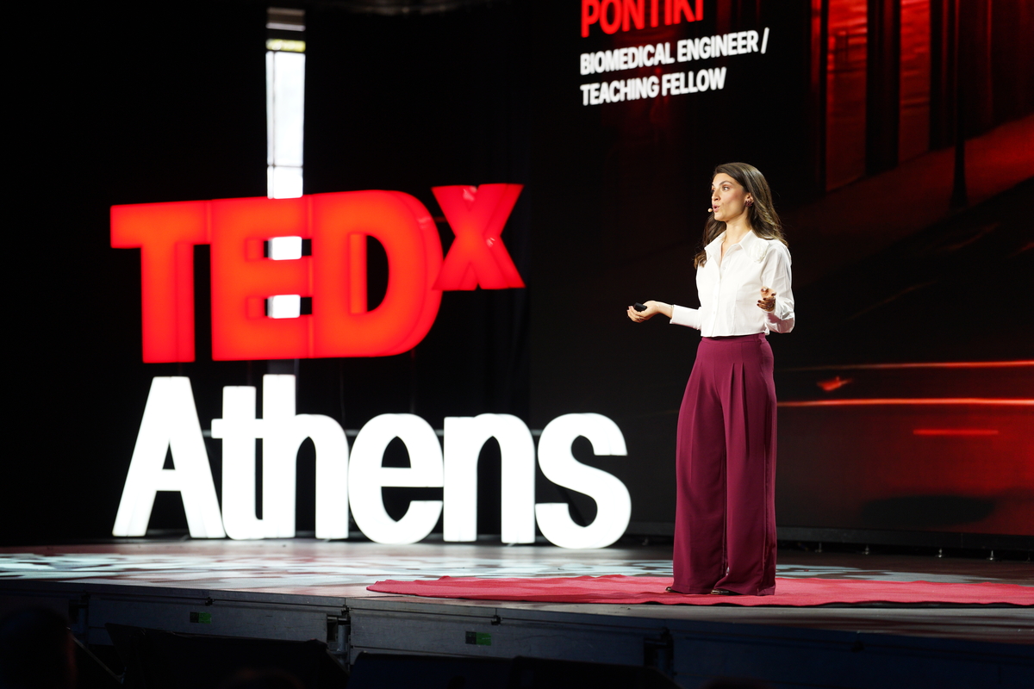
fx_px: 3963
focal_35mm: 138
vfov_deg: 9.9
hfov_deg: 14.9
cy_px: 344
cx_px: 517
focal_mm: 138
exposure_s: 1/200
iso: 1250
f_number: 2.8
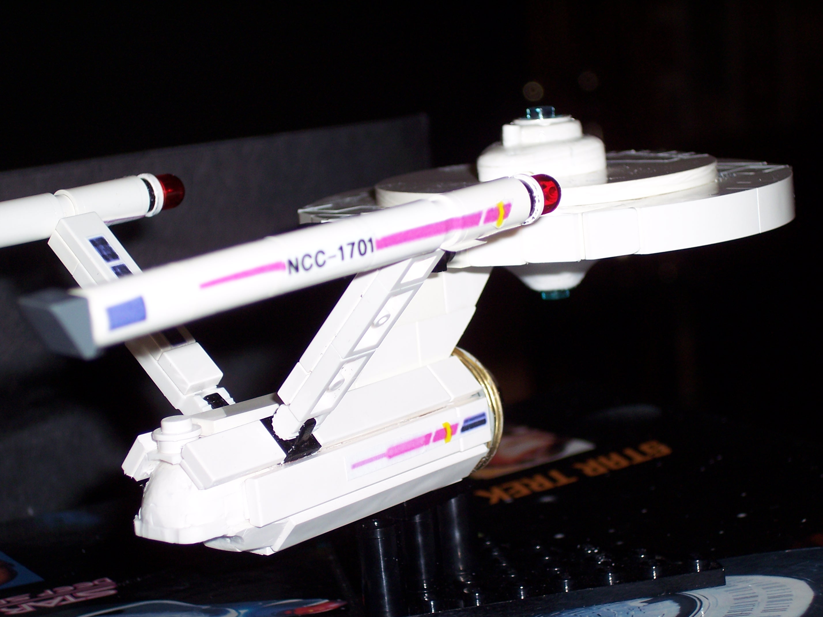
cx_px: 412
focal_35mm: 104
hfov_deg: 18.9
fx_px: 2473
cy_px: 308
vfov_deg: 14.2
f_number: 4.8
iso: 100
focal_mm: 21.3
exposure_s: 1/125
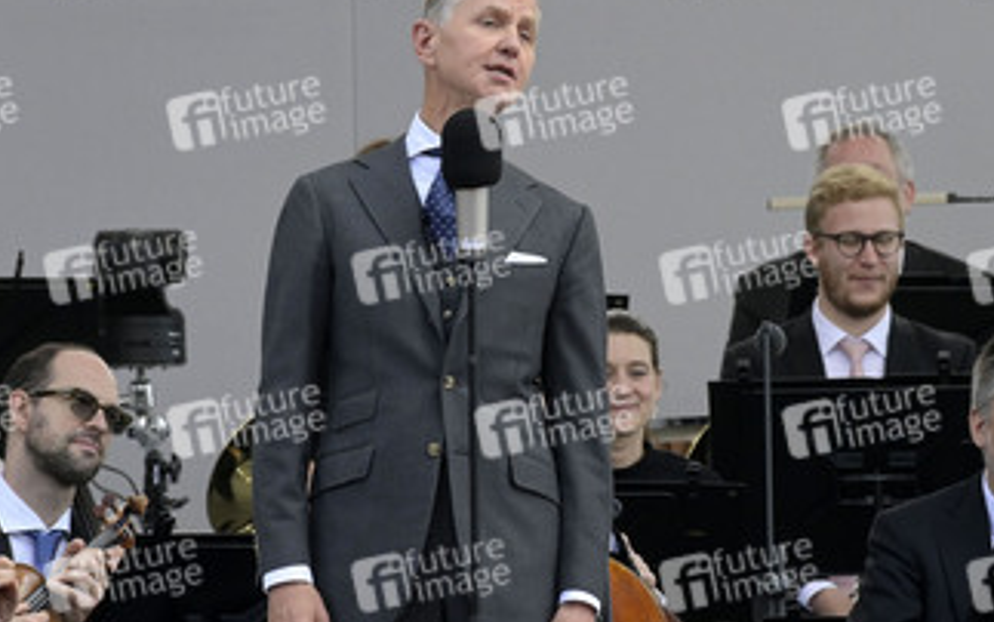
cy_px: 345
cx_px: 472
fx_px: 19264
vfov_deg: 1.8
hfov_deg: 3.0
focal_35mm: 711
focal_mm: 500
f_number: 16
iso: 4000
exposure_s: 1/500
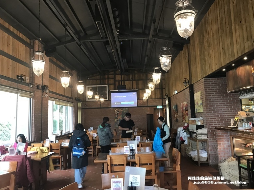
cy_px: 93
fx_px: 213
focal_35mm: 29
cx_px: 128
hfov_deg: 61.7
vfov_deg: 48.2
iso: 50
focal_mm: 3.99
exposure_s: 1/15
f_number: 1.8
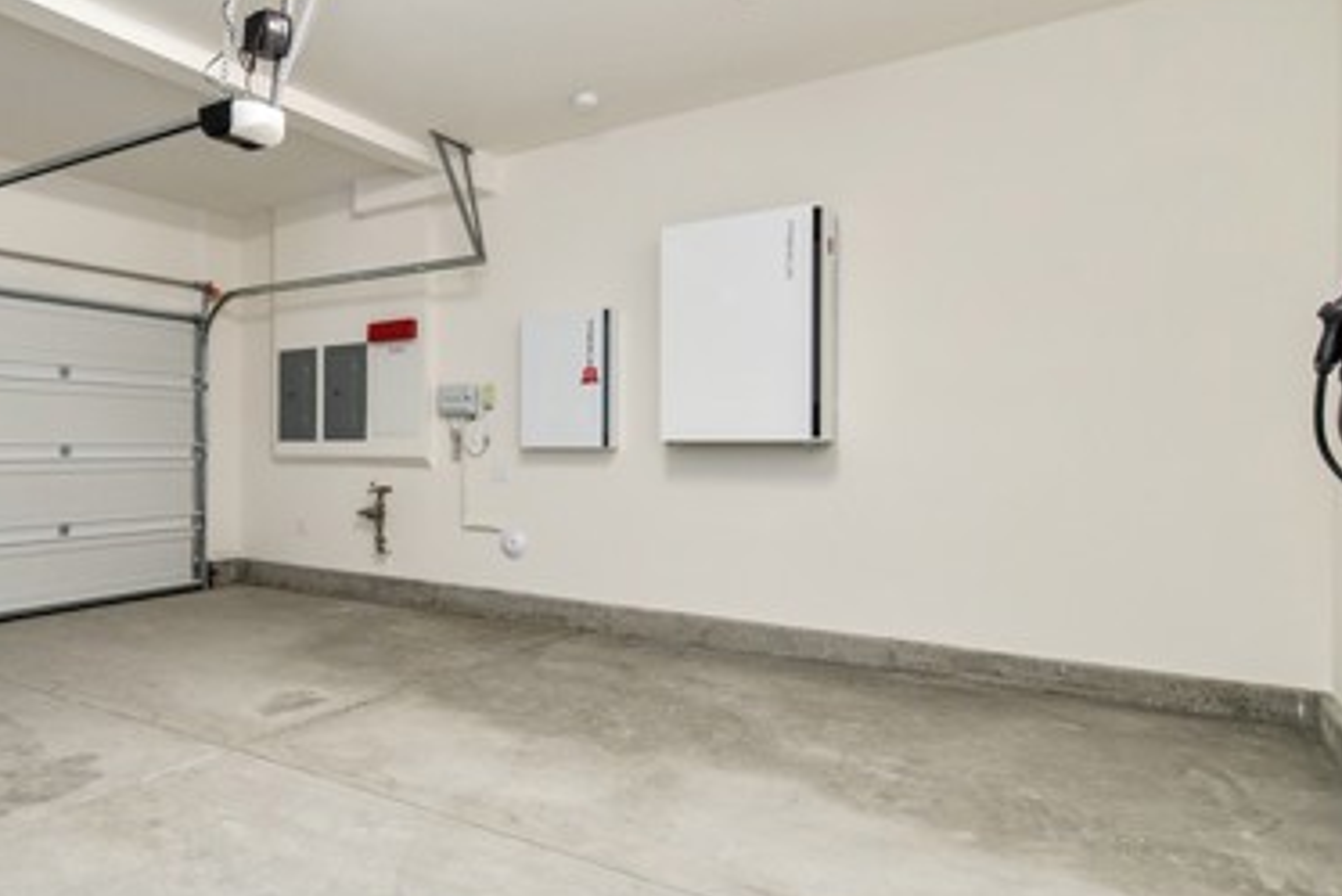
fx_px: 895
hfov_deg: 67.3
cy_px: 443
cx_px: 281
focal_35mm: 24
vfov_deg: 53.2
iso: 1000
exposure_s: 1/60
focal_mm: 14
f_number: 4
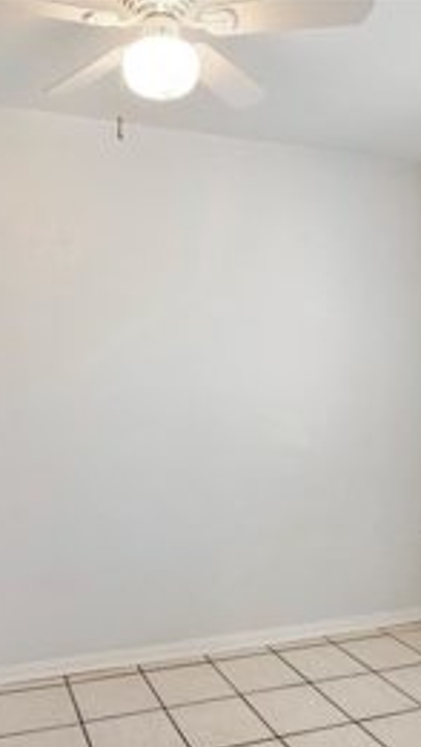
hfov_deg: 38.9
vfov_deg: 64.3
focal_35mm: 30
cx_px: 178
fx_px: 595
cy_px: 384
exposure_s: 1/60
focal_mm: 10
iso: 500
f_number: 5.6
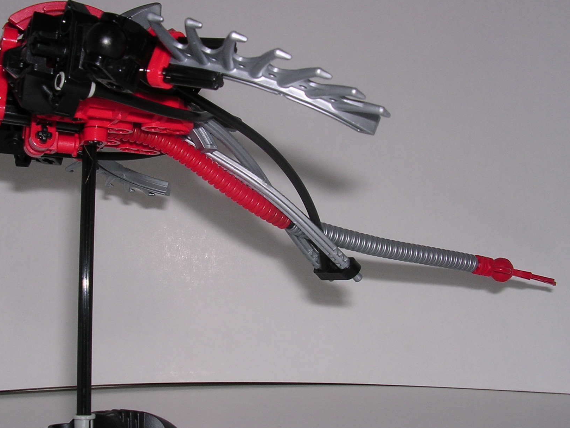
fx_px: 790
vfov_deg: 30.2
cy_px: 185
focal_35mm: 48
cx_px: 229
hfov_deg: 39.5
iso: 100
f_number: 5.6
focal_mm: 5.8
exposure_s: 1/60.1
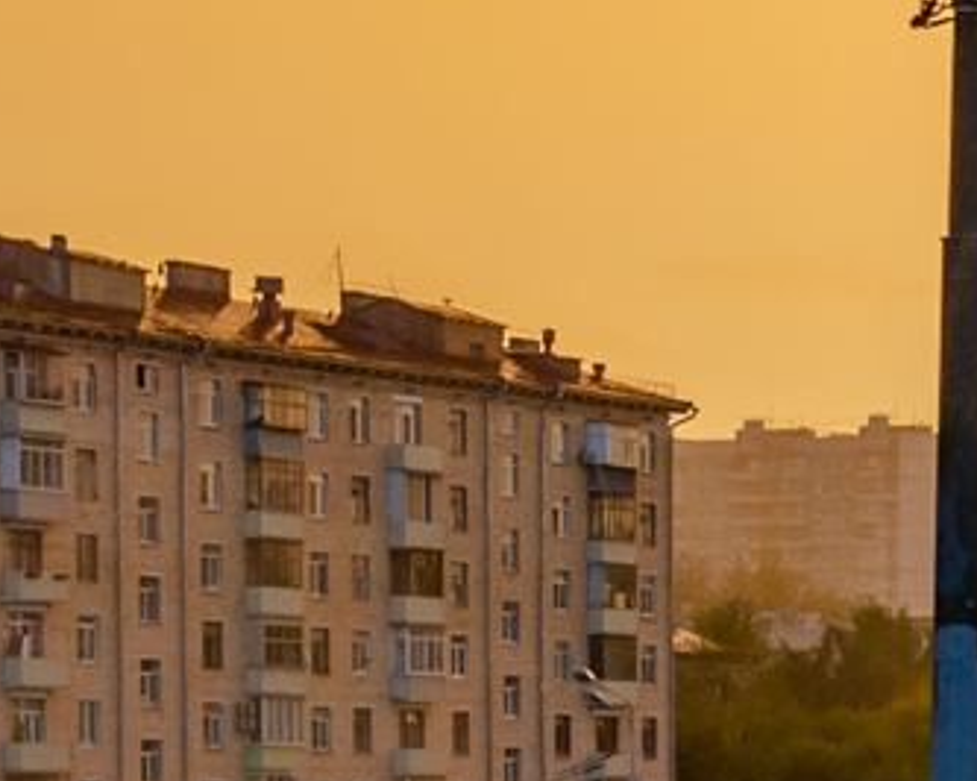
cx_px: 1731
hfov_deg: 9.7
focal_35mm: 190
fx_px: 5491
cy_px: 0
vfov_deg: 8.1
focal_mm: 30
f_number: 6.3
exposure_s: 1/160
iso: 320
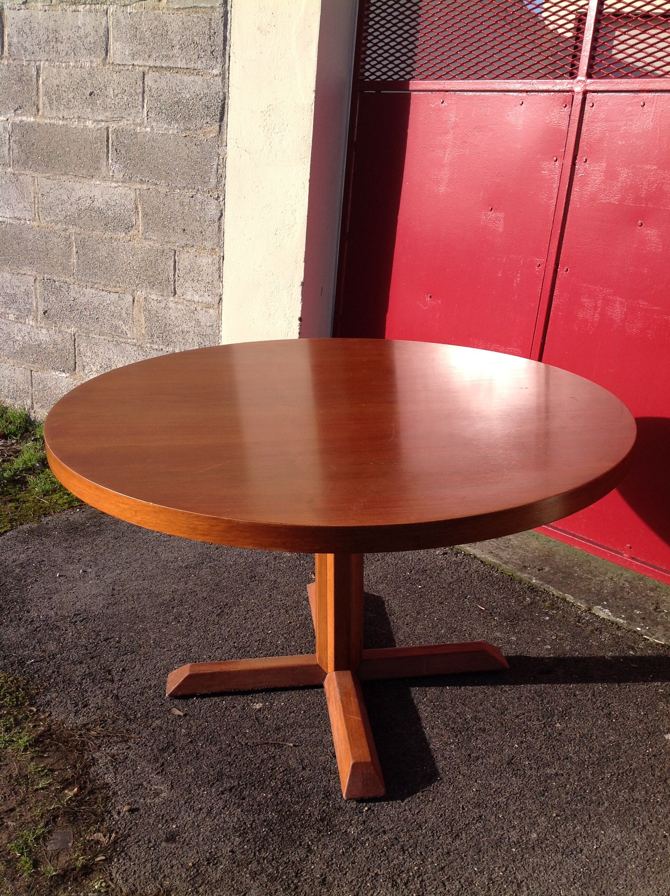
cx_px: 335
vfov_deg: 52.7
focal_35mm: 35
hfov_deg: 40.6
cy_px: 448
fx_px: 906
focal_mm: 4.28
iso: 50
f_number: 2.4
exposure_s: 1/1008
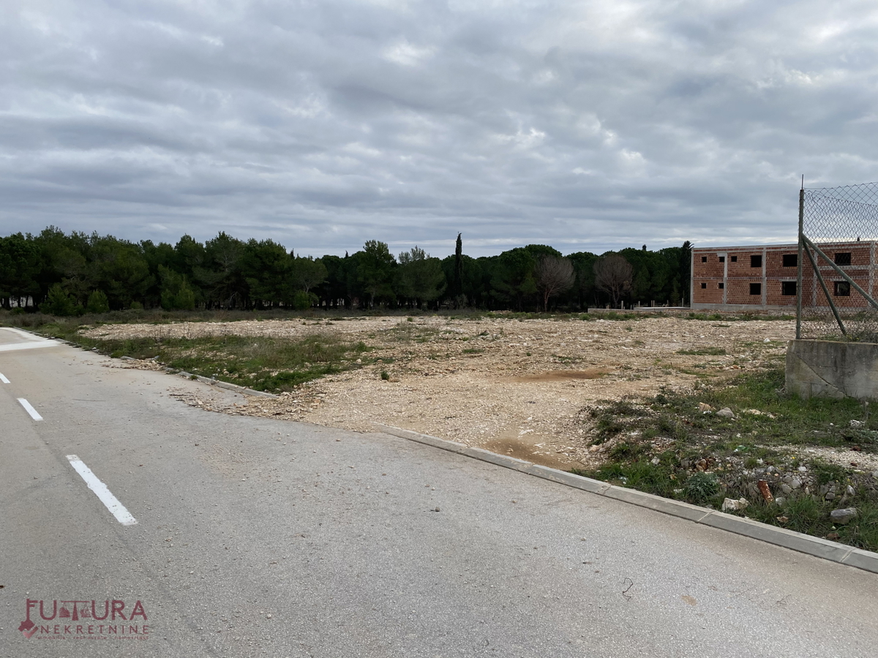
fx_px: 659
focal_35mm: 26
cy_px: 329
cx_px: 439
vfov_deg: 53.1
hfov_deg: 67.3
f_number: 1.8
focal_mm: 4.25
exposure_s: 1/1901
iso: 32
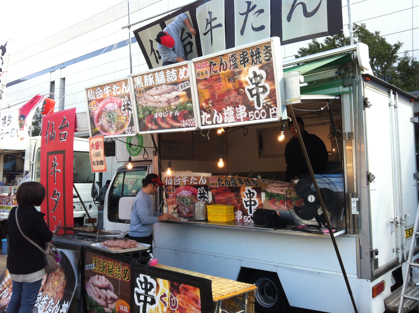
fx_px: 423
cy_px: 156
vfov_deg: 40.6
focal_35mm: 35
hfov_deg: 52.7
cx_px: 210
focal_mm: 3.85
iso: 80
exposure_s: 1/256
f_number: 2.8
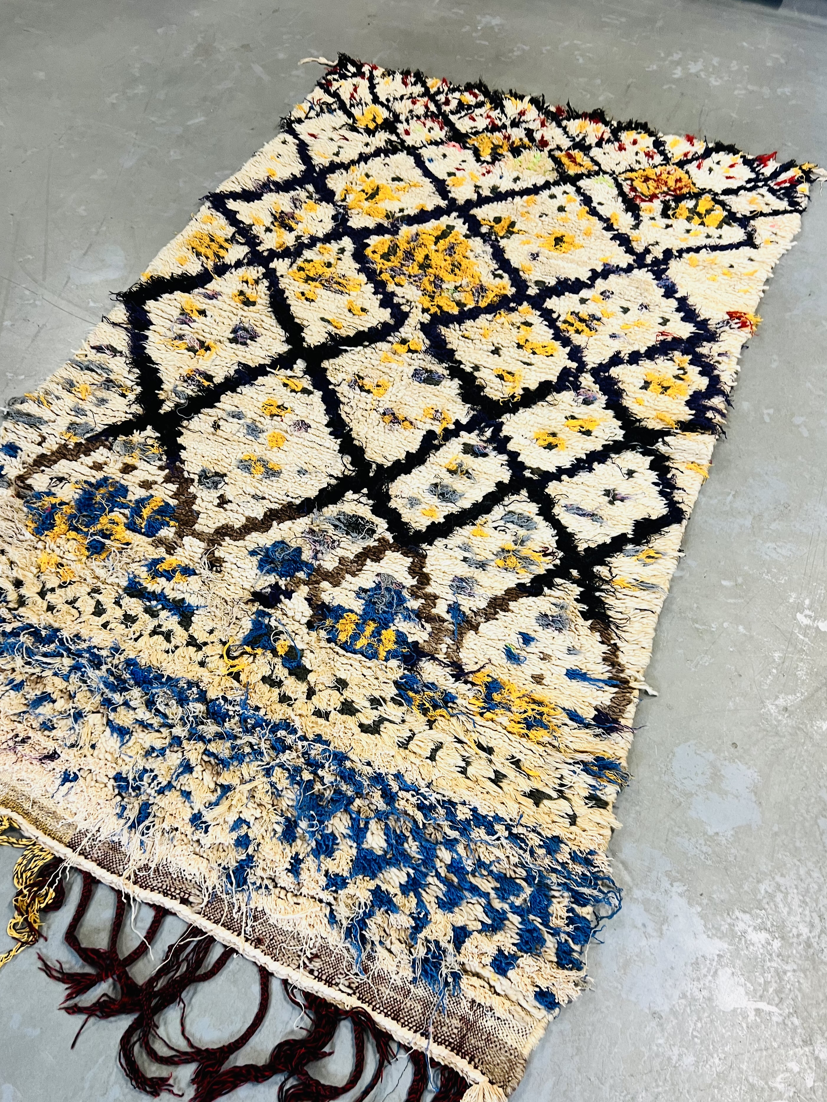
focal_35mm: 28
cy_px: 555
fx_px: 892
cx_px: 403
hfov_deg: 49.7
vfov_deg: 63.4
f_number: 1.5
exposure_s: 1/50
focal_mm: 5.7
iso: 100
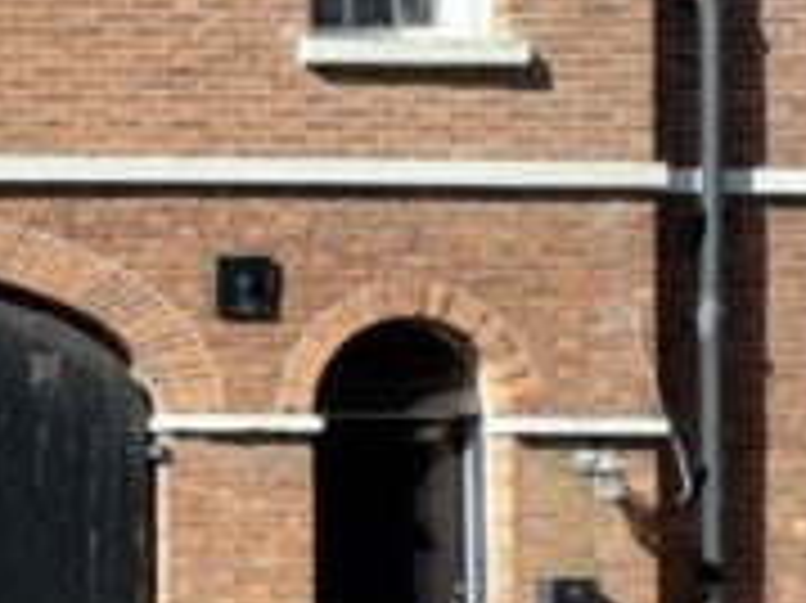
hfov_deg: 18.1
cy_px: 522
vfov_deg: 23.8
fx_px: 1396
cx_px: -883
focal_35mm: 60
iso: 40
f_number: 2.2
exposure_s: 1/544
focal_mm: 2.22
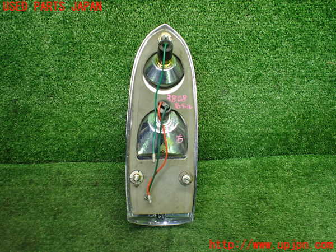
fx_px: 291
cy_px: 126
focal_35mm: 30
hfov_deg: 60.0
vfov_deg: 46.8
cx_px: 168
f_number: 2.3
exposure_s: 1/125
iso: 500
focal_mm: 5.4
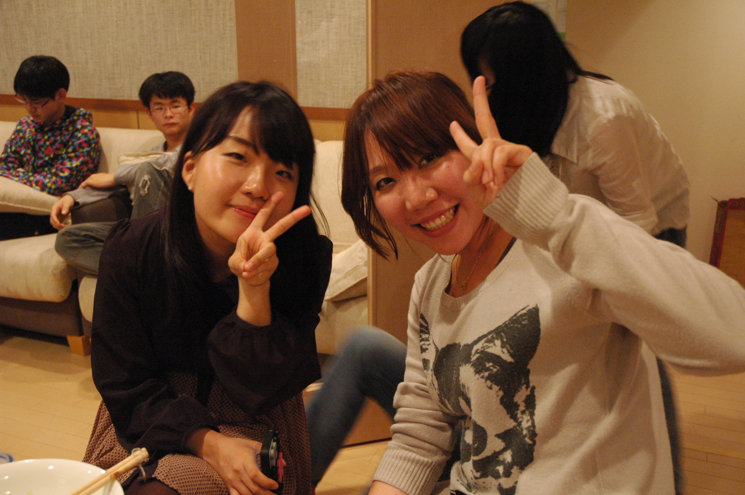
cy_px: 248
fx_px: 775
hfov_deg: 51.3
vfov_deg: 35.4
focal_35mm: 38
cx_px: 372
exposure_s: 1/20
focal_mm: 25
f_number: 3.8
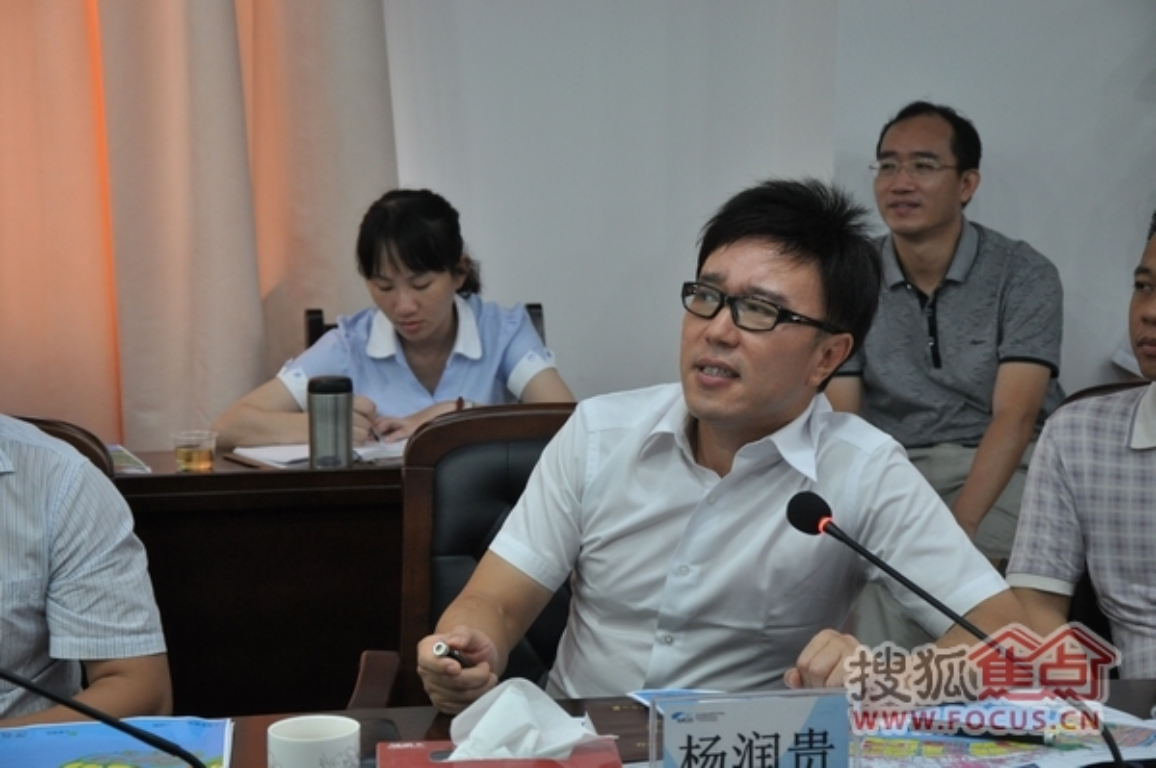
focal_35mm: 93
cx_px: 578
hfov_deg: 21.9
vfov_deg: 14.7
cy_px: 384
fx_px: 2984
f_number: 5.3
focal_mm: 62
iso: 1000
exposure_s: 1/50
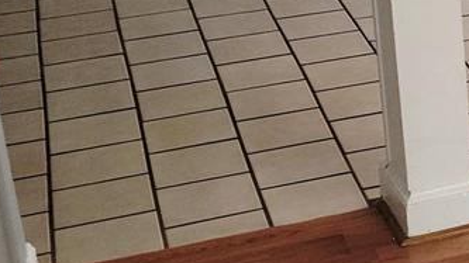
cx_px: 737
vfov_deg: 10.7
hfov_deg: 16.9
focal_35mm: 113
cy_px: 30
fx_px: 1405
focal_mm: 6.7
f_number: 1.8
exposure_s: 1/40
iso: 125
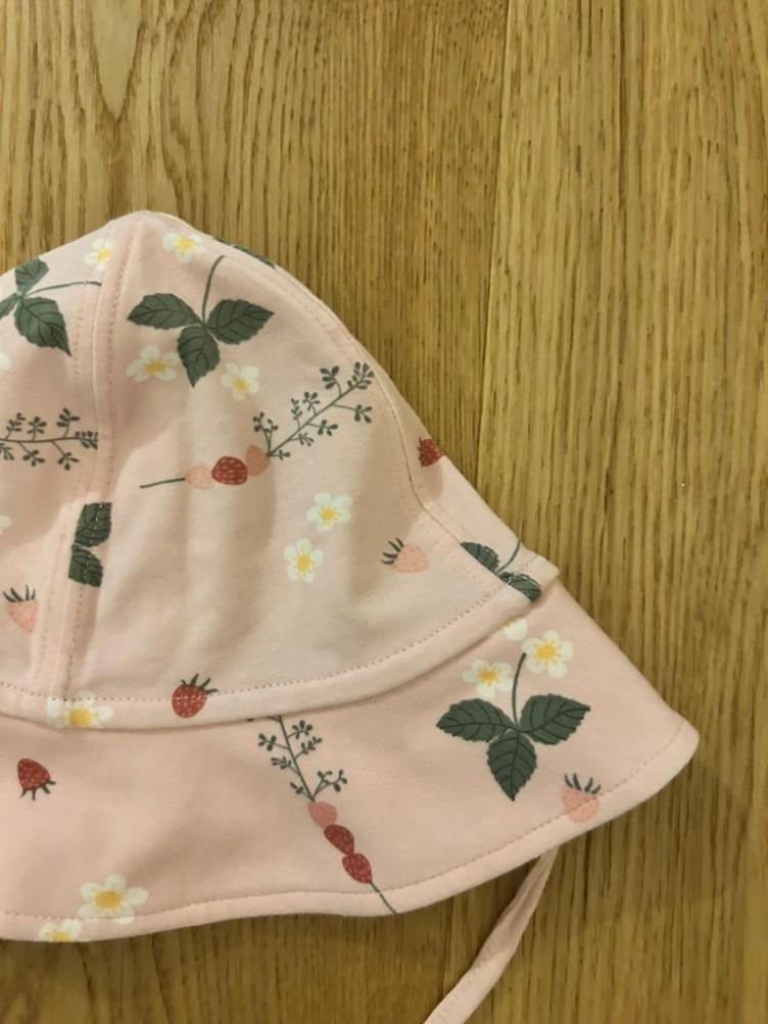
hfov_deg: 53.1
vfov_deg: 67.3
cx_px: 384
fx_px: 769
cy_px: 512
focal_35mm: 26
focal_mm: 5.7
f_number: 1.5
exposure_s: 1/33
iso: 500
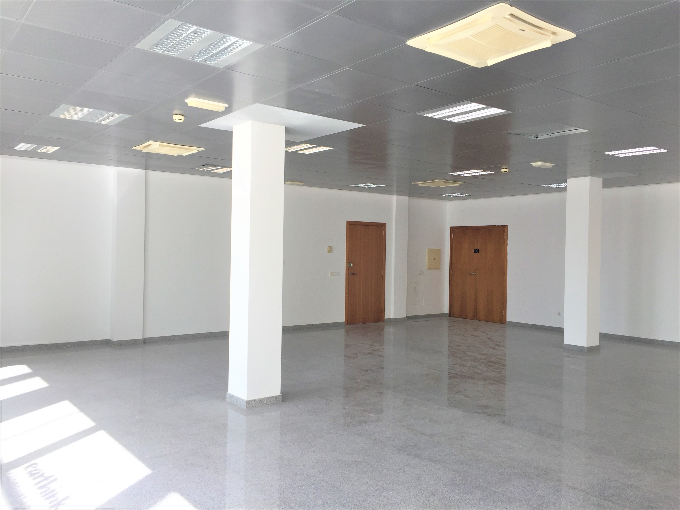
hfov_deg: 61.7
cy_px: 255
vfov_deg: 48.2
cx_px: 340
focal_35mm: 29
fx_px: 570
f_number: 2.2
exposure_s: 1/237
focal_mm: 4.15
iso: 32
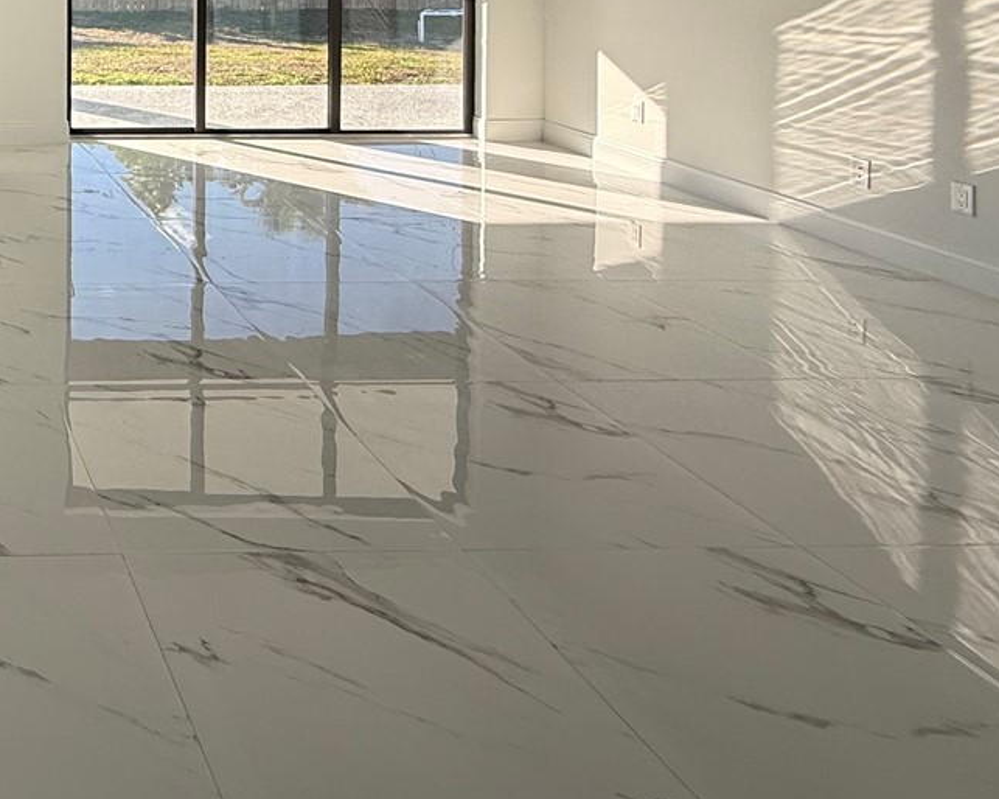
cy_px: -79
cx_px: -126
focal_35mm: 34
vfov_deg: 36.6
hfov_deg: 41.1
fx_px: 1005
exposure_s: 1/253
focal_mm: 2.22
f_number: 2.2
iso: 64
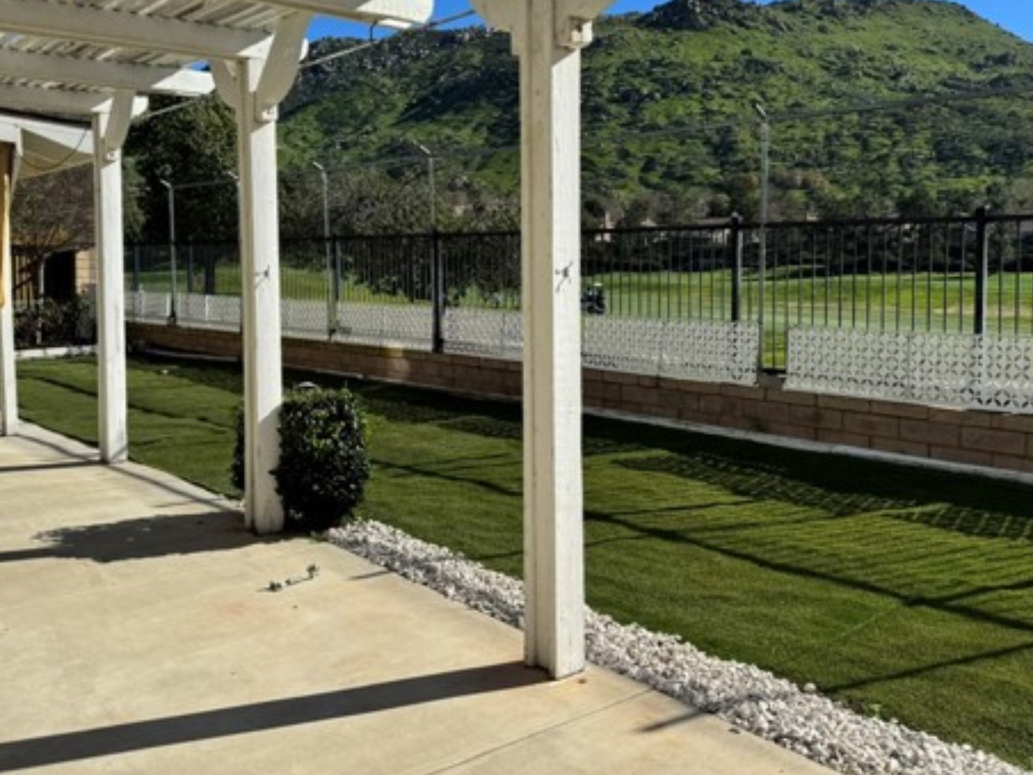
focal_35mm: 34
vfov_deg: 41.5
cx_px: 521
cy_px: 297
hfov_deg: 54.0
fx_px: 1015
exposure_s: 1/4950
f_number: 1.78
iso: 80
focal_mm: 6.76
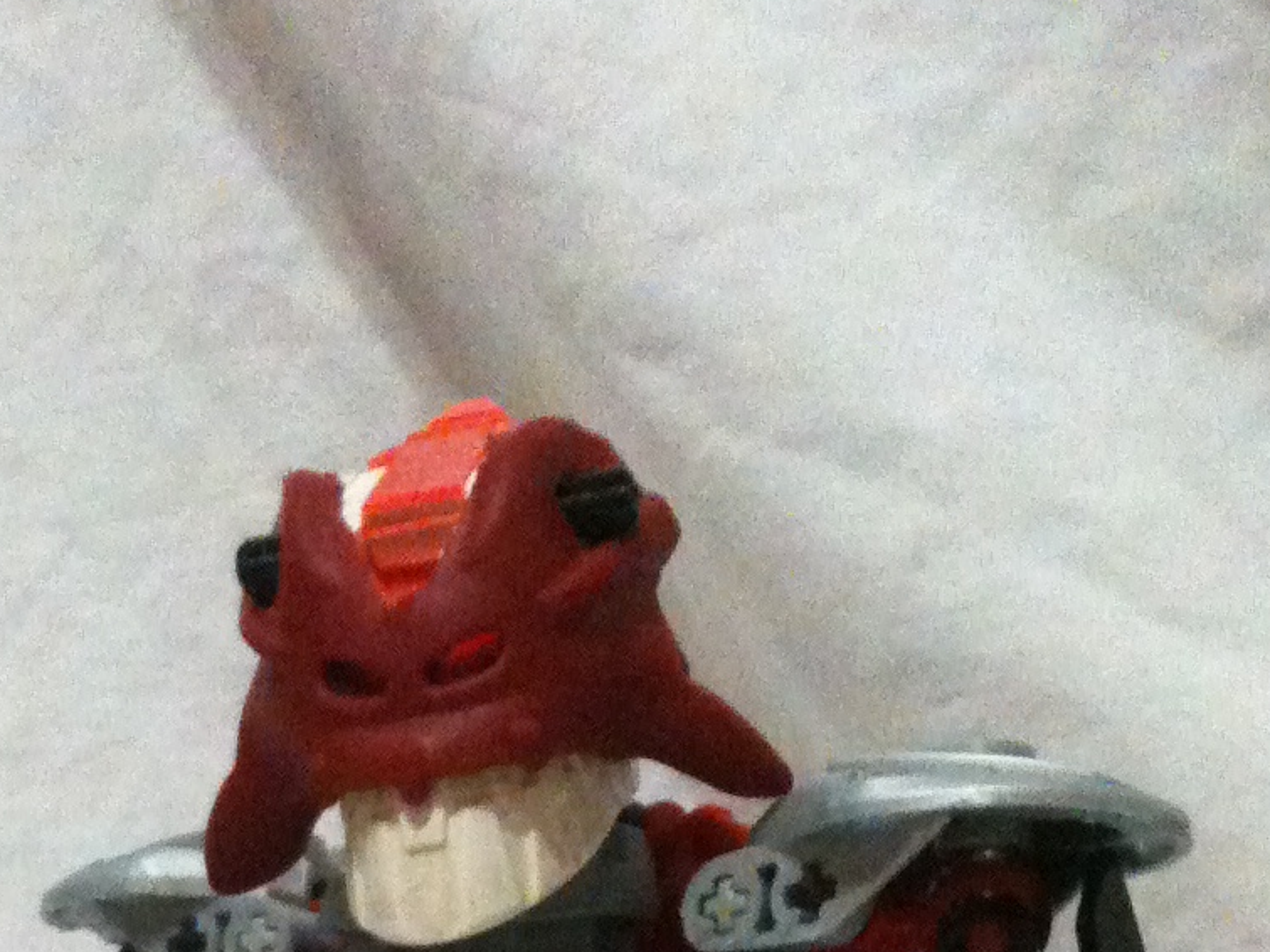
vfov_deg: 14.2
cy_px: 1563
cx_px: 326
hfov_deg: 20.5
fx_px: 3485
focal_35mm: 95
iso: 500
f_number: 2.8
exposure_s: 1/12
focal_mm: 3.85
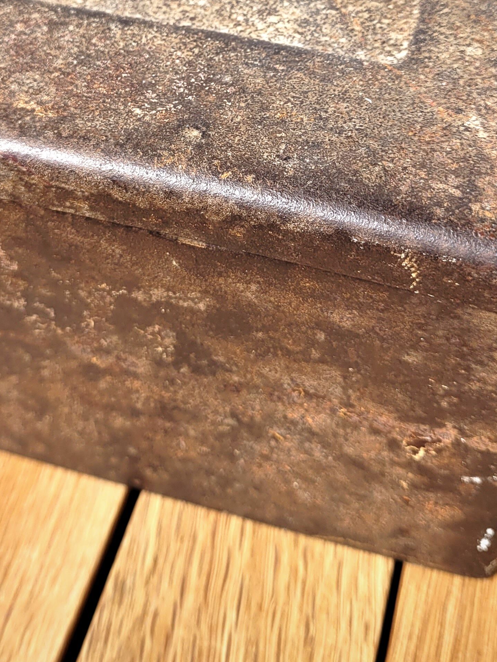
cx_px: 191
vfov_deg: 33.2
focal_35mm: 55
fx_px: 1053
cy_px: 74
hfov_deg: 26.5
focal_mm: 5.4
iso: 40
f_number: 1.8
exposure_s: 1/233
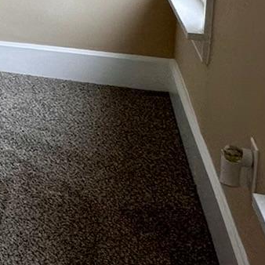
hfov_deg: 15.2
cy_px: -117
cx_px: -345
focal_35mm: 75
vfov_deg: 20.3
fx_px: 650
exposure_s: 1/120
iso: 125
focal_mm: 2.22
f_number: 2.2
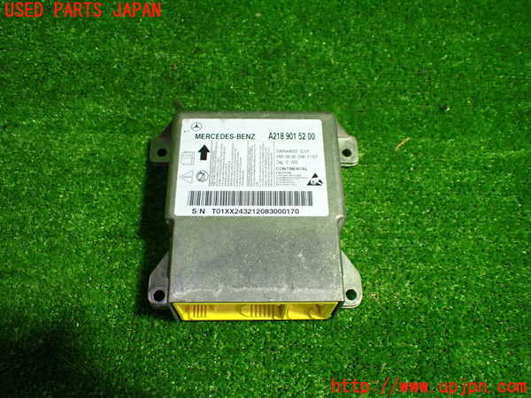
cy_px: 199
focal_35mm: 30
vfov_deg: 46.8
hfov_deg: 60.0
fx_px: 460
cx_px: 266
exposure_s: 1/125
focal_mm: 5.4
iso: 640
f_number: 2.3
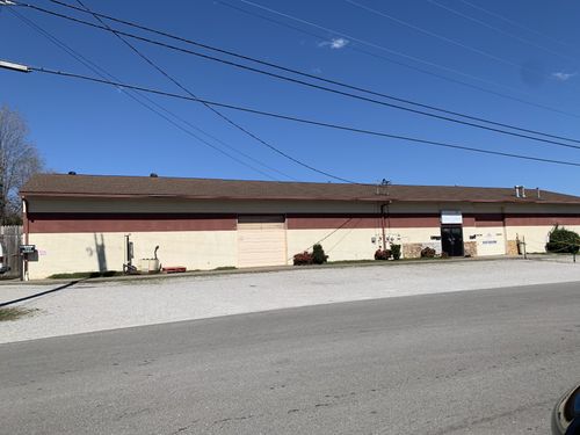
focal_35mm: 26
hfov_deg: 67.3
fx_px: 436
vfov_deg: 53.1
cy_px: 218
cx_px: 290
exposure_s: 1/3788
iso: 25
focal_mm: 4.25
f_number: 1.8
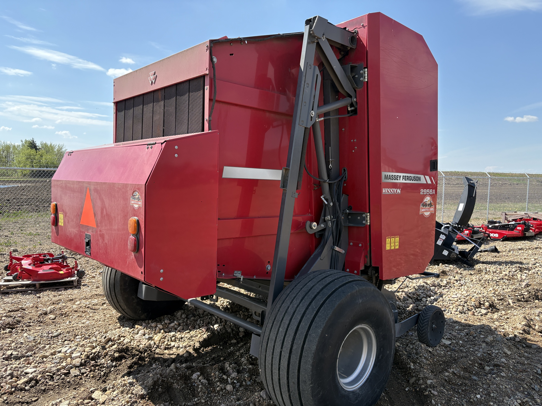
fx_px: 407
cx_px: 271
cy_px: 203
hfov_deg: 67.3
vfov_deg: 53.1
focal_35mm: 26
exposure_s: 1/2364
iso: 64
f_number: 1.6
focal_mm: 5.96
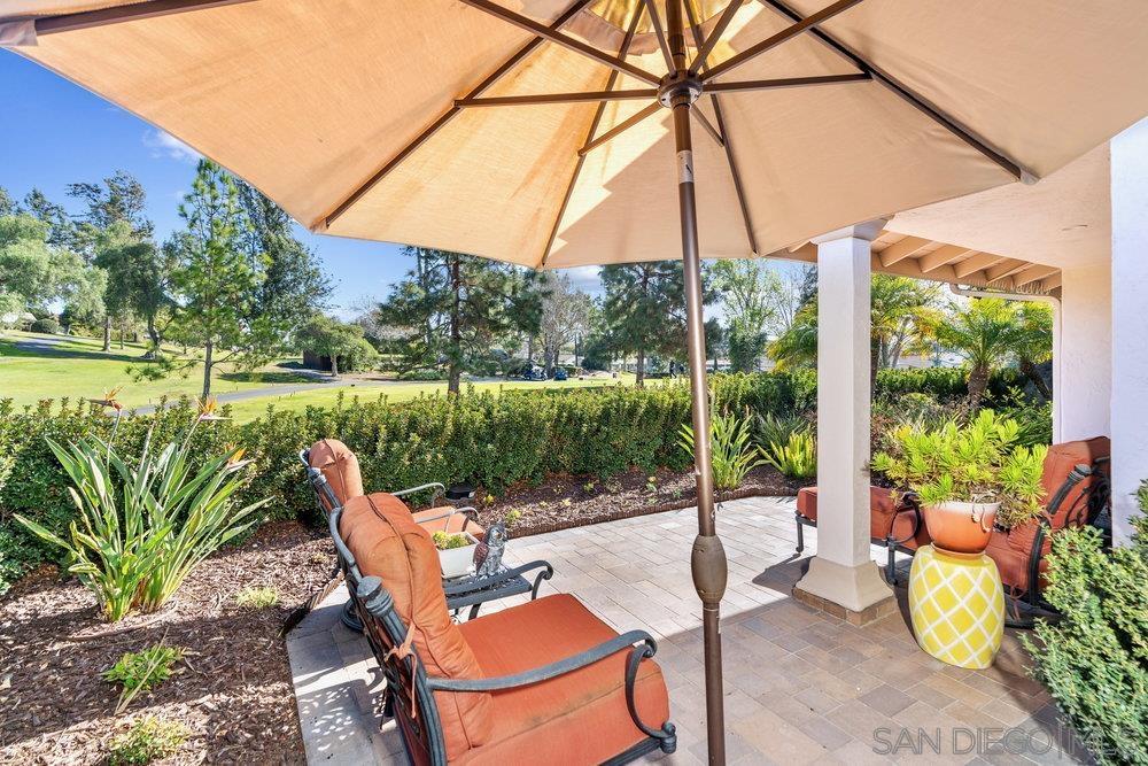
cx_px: 574
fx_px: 510
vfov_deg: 73.8
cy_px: 383
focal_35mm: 16
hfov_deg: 96.7
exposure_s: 1/160
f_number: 5.6
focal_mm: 16
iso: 100
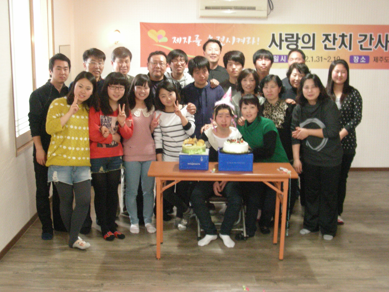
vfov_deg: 30.3
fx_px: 539
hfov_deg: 39.7
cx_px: 194
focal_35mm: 48
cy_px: 146
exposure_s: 1/8
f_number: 3.5
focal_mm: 8
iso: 616
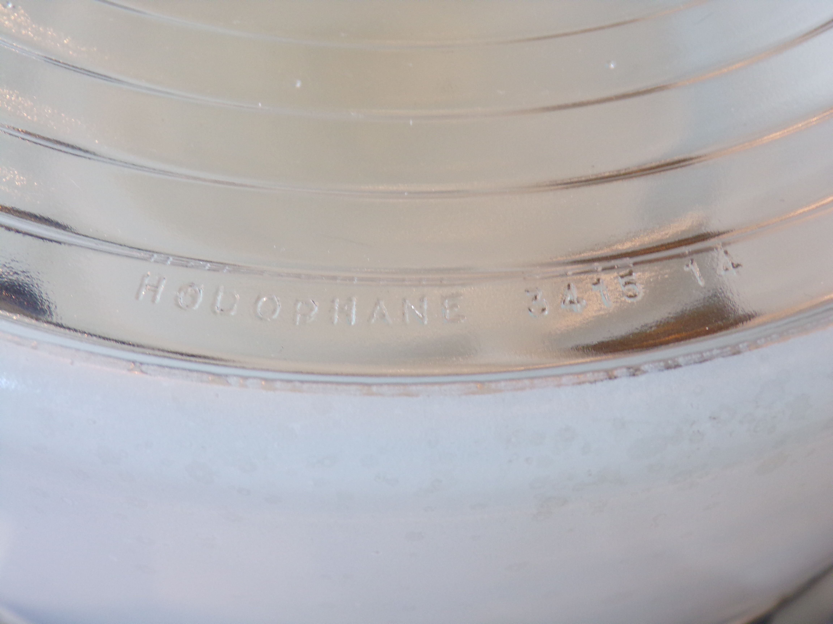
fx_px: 890
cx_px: 416
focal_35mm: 37
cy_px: 312
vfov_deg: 38.7
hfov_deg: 50.1
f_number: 3.3
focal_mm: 6.6
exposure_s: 1/34
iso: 198
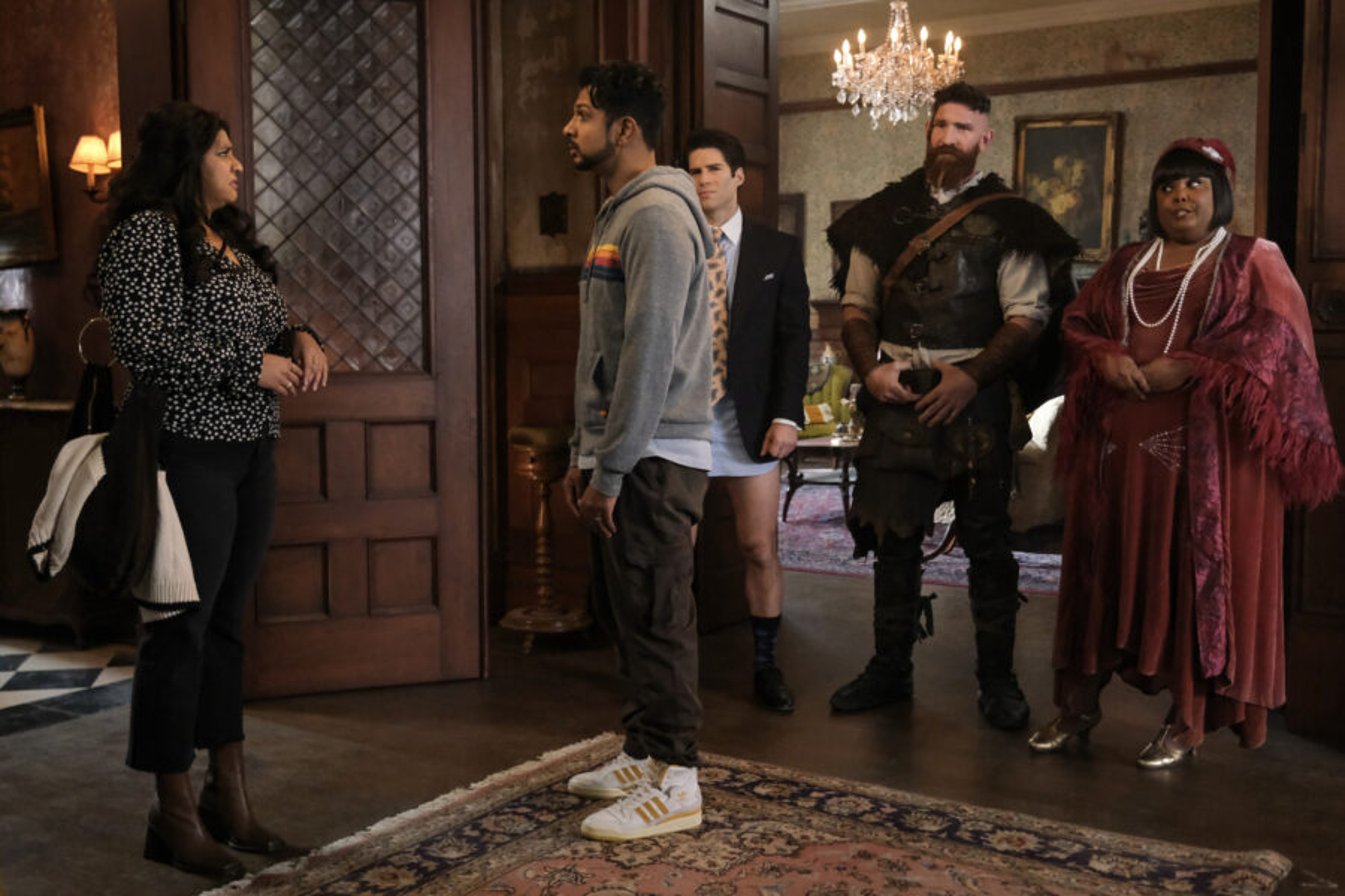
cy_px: 448
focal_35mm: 36
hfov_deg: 53.1
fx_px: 1345
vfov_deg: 36.9
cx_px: 672
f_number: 2.8
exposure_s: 1/80
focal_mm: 24.2
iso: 6400
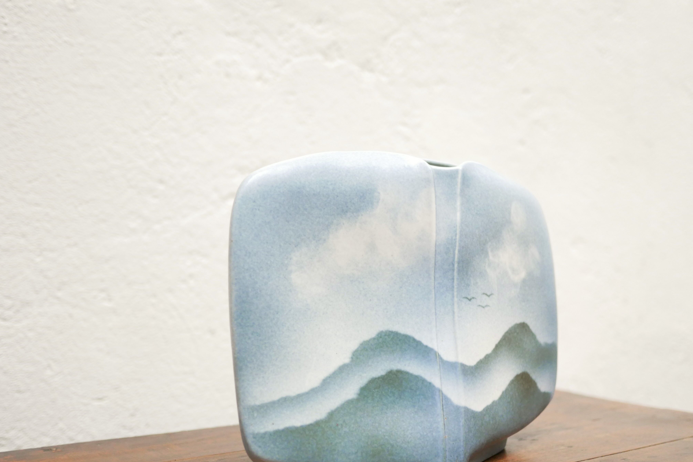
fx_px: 885
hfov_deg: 42.7
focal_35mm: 46
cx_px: 375
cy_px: 286
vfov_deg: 29.1
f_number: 1.7
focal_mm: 20
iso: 1000
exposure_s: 1/60
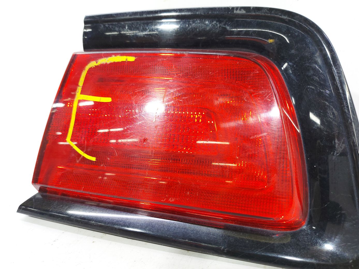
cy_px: 134
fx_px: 249
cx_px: 180
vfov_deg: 56.8
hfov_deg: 71.6
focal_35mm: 24
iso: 125
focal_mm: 5.23
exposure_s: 1/50
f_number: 1.8
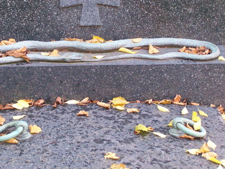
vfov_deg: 14.1
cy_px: 62
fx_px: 683
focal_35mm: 105
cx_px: 83
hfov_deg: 18.7
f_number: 3.2
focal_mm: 13.7
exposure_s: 1/80
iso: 400
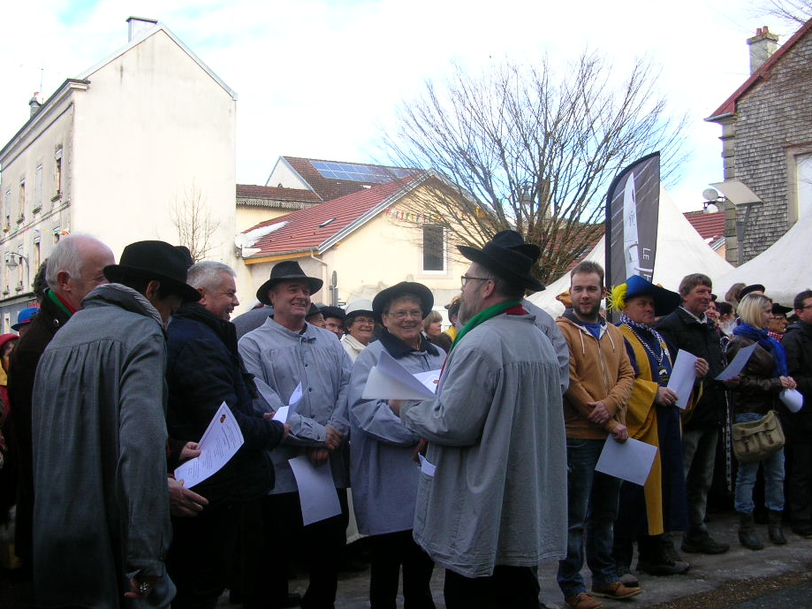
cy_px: 327
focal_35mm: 39
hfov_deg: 47.9
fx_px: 915
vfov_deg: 36.8
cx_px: 418
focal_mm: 5.8
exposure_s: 1/289
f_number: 2.8
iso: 50
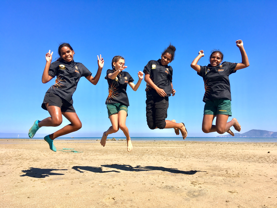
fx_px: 232
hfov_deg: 61.7
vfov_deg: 48.2
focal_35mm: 29
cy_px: 104
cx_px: 138
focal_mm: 4.15
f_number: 2.2
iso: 25
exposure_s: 1/1508
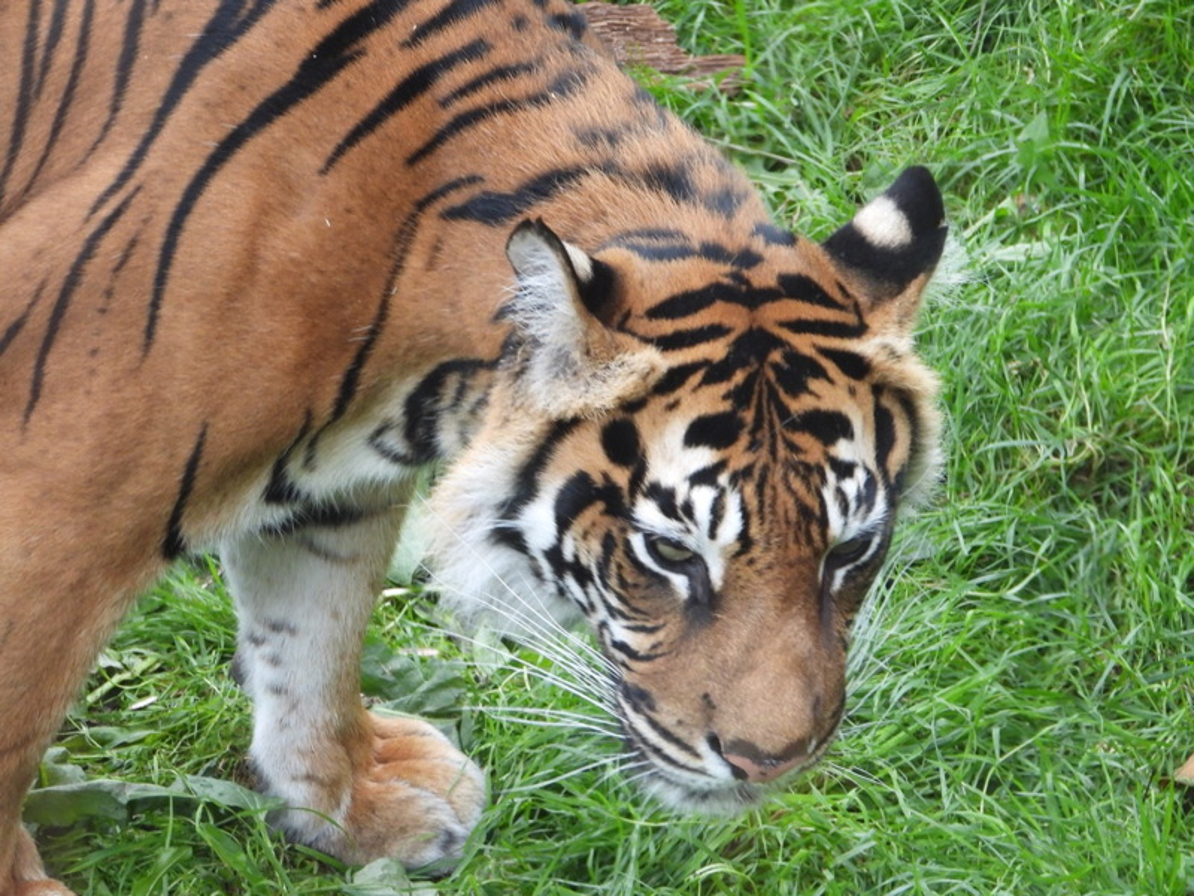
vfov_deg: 4.0
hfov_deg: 5.4
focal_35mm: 370
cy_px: 448
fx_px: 12762
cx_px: 597
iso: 400
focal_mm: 66.5
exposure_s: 1/125
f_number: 5
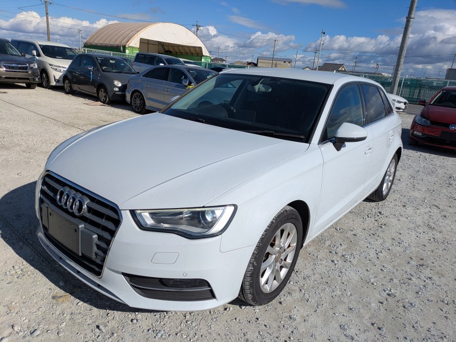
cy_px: 171
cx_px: 228
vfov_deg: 54.9
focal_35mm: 25
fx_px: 329
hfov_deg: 69.4
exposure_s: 1/5076
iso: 49
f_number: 1.89
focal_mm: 5.43
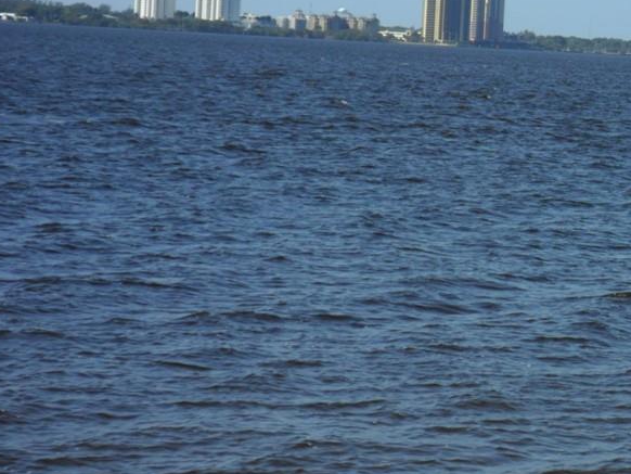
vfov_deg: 7.8
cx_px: 529
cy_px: 131
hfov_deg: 10.4
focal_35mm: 190
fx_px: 3465
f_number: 5
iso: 80
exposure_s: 1/750
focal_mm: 19.6
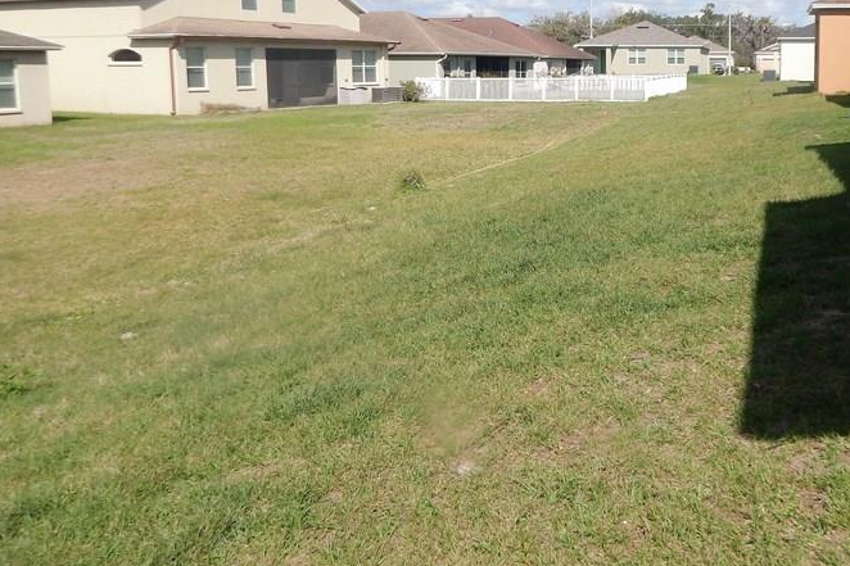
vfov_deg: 35.3
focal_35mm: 37
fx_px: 873
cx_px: 651
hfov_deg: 49.5
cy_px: 159
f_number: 6
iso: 125
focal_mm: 4
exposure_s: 1/640
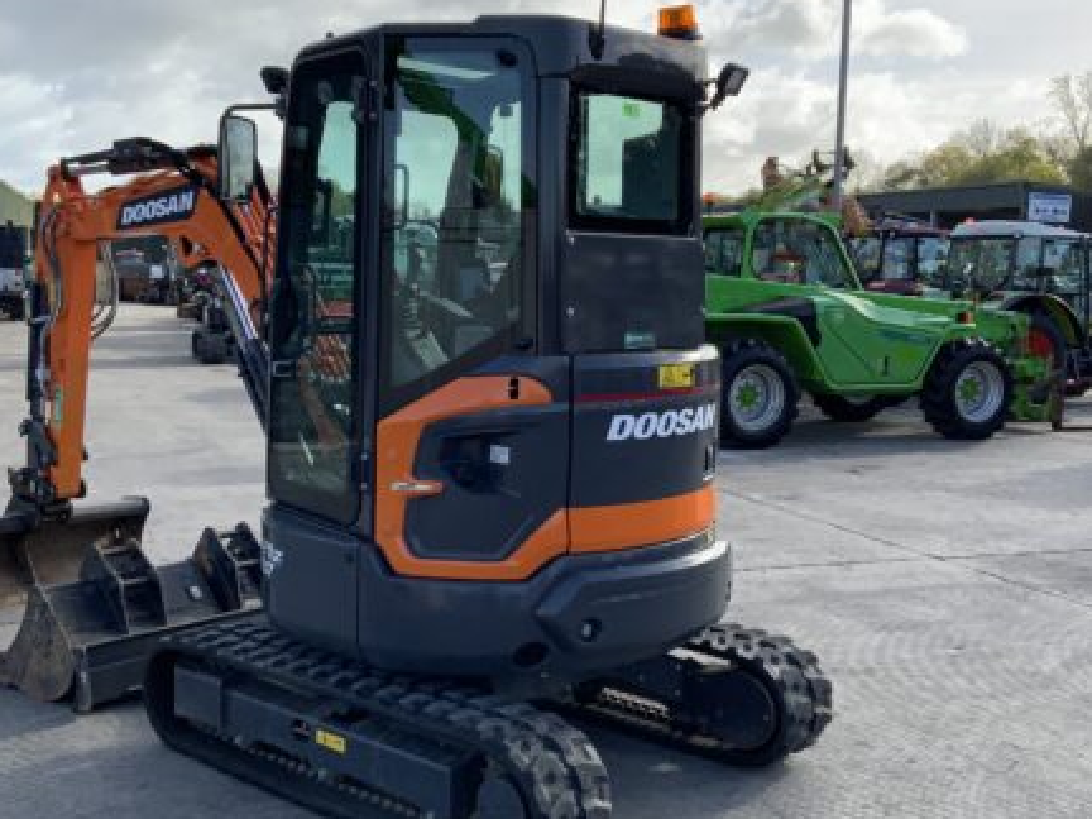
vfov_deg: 33.6
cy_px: 420
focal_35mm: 43
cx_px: 541
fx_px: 1356
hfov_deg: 43.9
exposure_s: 1/1168
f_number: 1.8
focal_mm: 3
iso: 16
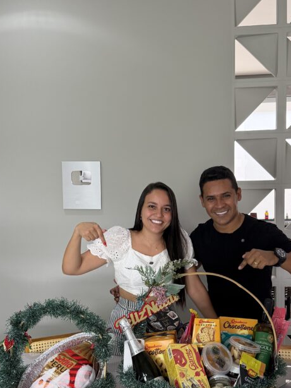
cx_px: 172
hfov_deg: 35.9
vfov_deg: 46.6
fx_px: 448
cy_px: 227
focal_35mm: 40
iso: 250
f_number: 1.78
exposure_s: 1/120
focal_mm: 6.76
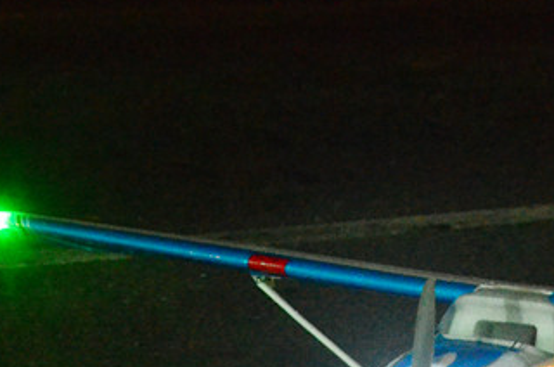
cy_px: 321
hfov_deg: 11.3
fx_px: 2764
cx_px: 556
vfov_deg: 7.6
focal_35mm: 180
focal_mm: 48
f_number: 5
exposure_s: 1/50
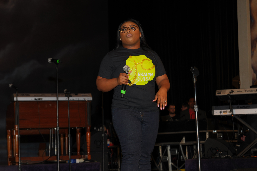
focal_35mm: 128
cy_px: 86
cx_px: 128
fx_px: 909
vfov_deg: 10.7
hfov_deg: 16.1
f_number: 5.6
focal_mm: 85
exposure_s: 1/100
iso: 250
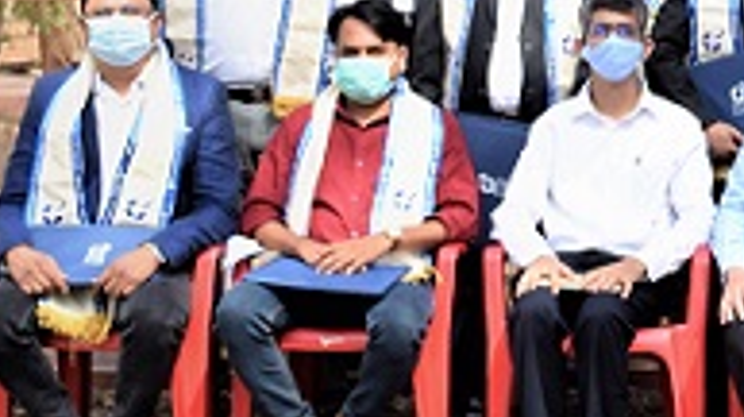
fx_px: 2277
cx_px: 956
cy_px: 70
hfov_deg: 17.5
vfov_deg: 10.4
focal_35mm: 116
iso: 200
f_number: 8
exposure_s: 1/200
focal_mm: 25
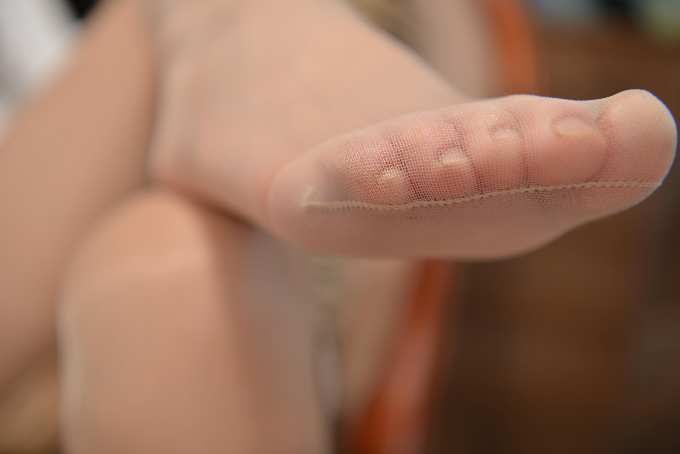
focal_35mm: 46
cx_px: 340
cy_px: 227
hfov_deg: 42.7
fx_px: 869
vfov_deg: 29.3
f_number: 3.2
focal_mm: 46
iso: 100
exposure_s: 1/125
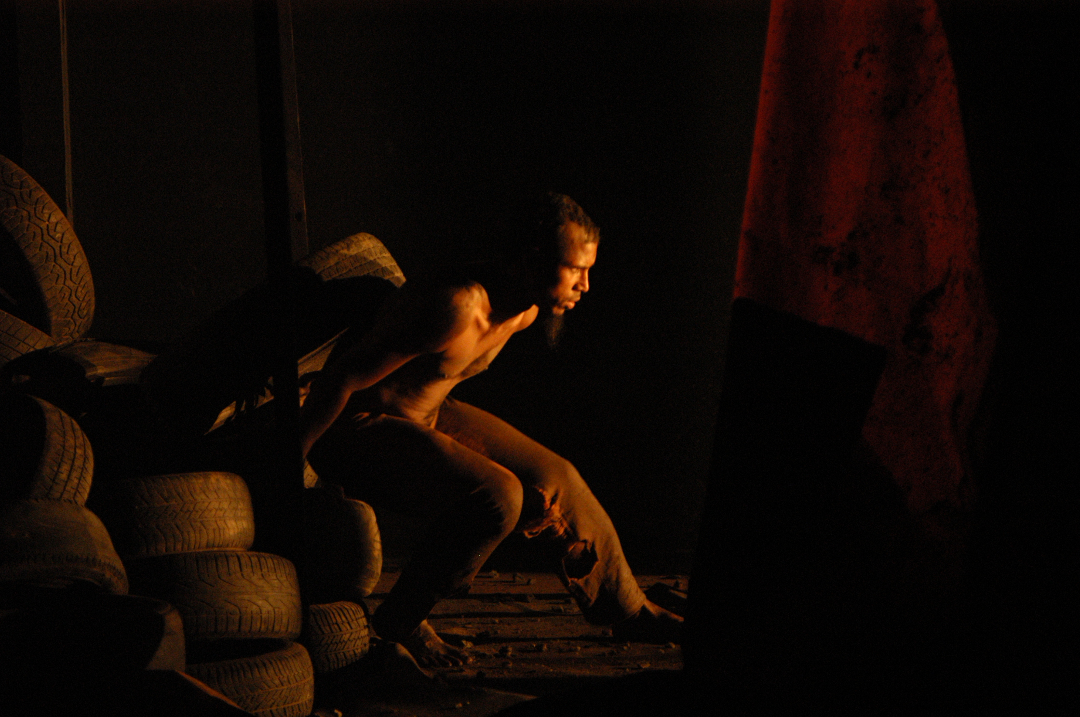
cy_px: 358
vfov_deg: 4.9
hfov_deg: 7.4
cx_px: 540
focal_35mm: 278
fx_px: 8315
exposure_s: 1/80
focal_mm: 185
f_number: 2.8
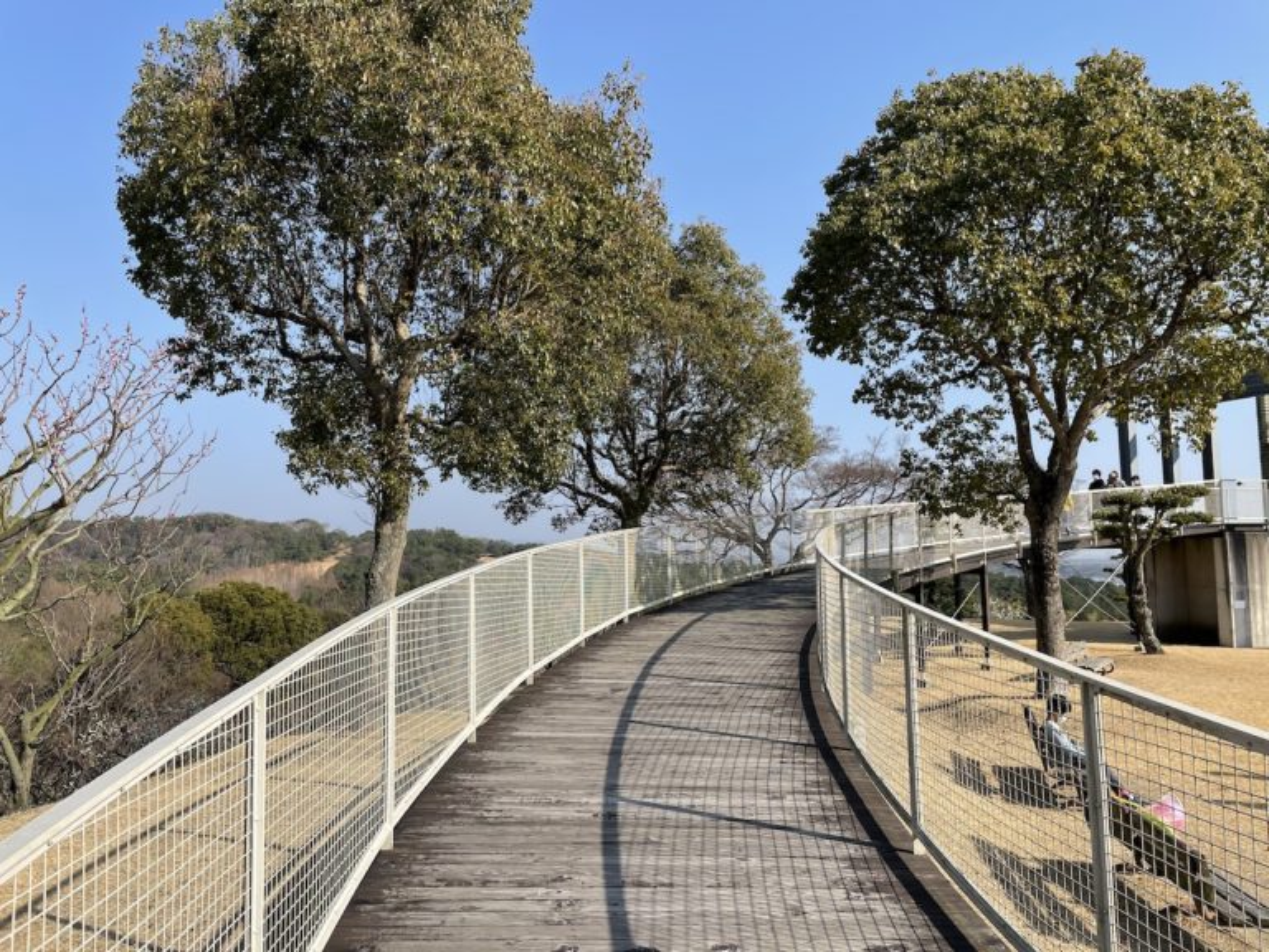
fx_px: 953
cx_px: 634
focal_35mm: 26
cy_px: 476
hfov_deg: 67.3
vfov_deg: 53.1
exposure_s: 1/2817
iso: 32
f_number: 1.6
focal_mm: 4.2
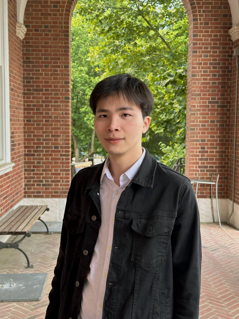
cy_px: 160
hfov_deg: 30.3
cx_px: 120
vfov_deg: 39.7
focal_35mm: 48
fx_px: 442
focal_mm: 6.86
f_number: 1.78
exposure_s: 1/228
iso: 50
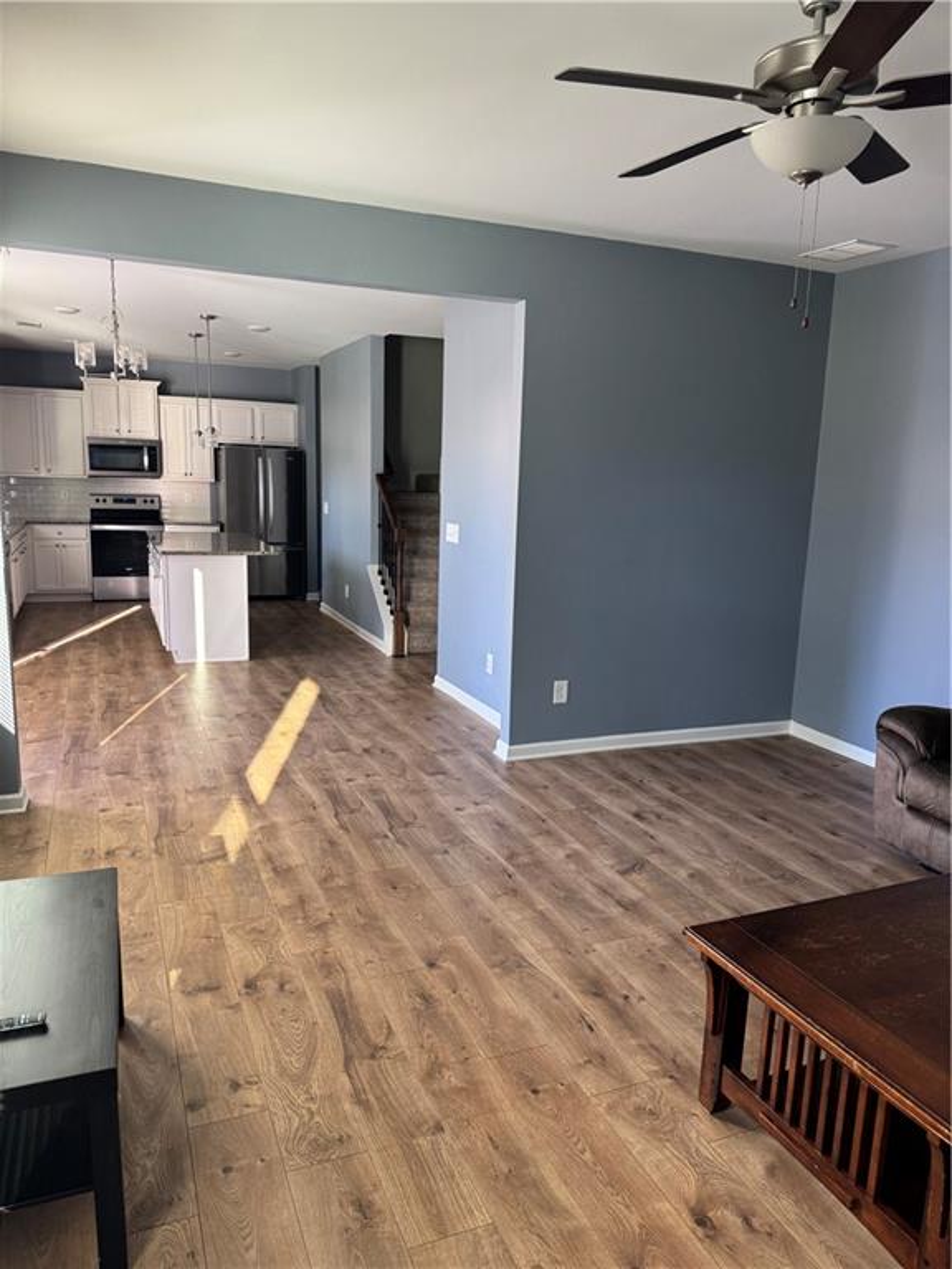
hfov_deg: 56.8
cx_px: 476
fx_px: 880
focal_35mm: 24
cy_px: 634
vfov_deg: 71.6
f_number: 1.78
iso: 200
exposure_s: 1/100
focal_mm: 6.76
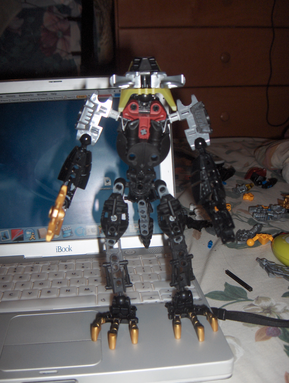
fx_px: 433
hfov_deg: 36.9
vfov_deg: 47.8
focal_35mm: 39
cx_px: 144
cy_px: 192
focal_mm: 8
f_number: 2.8
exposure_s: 1/60
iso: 100
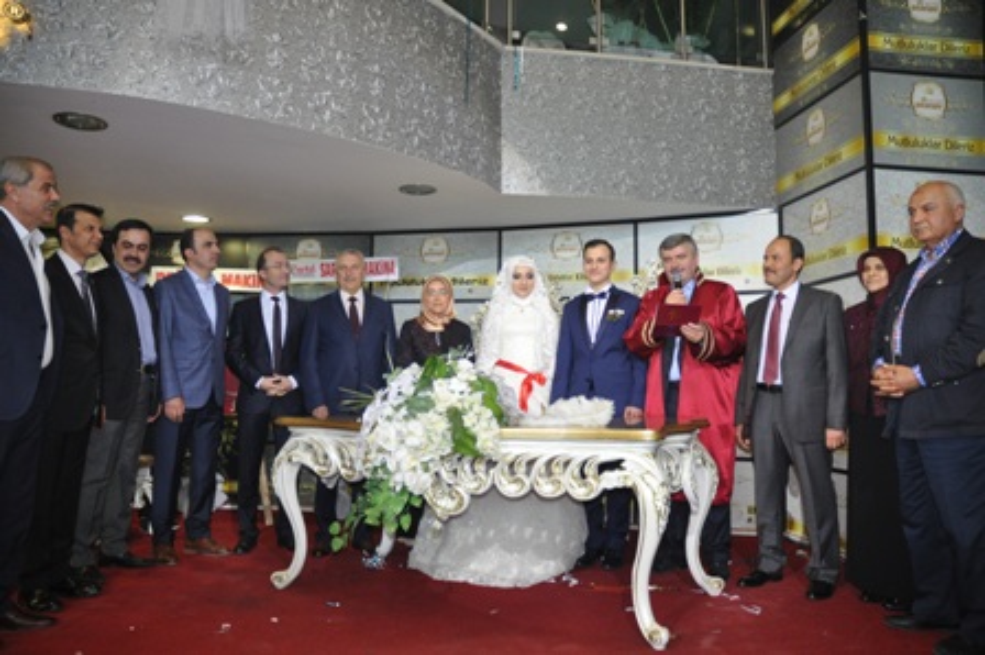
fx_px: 738
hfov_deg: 67.4
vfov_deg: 47.9
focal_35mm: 27
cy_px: 328
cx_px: 492
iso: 800
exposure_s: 1/100
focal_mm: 18
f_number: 3.5
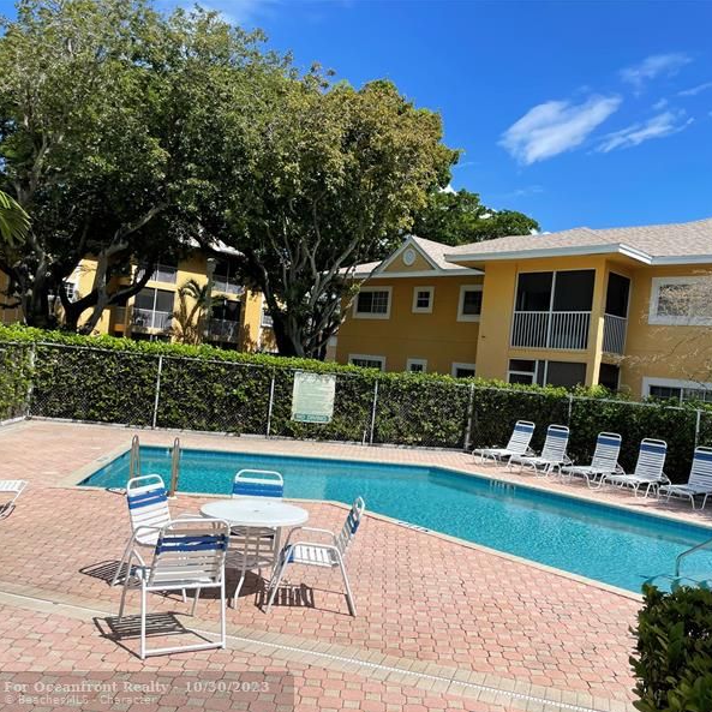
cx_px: 418
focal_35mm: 31
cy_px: 359
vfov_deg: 52.5
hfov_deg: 52.3
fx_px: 721
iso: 32
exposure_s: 1/4651
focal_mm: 4.2
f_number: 1.6
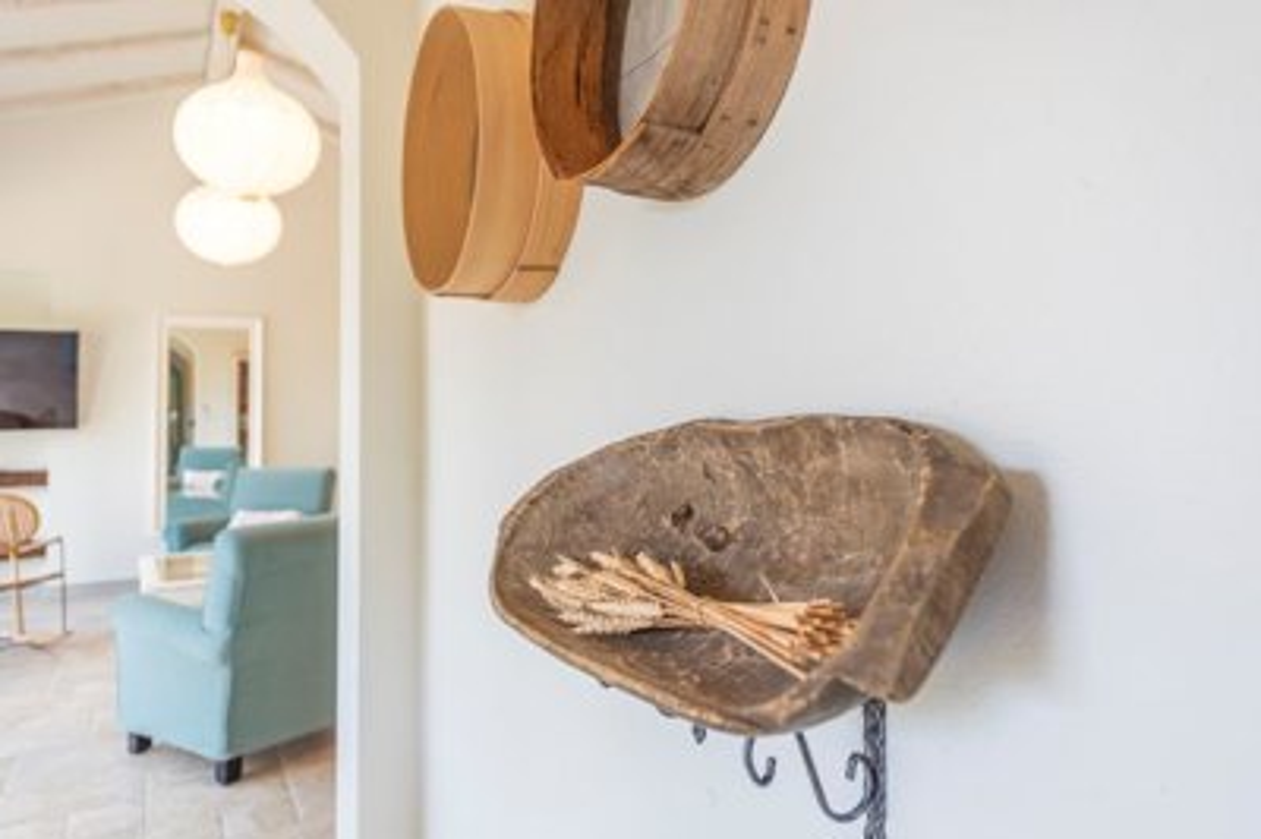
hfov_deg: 73.8
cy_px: 420
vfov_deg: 53.1
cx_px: 630
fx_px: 840
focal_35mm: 24
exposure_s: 1/100
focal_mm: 24
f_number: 2.8
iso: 100
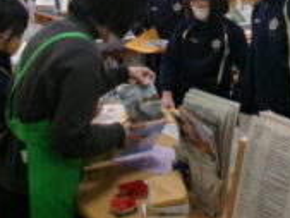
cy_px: 48
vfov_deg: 18.5
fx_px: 662
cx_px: 245
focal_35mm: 79
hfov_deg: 24.2
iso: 367
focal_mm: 6.4
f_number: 4.5
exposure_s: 1/125
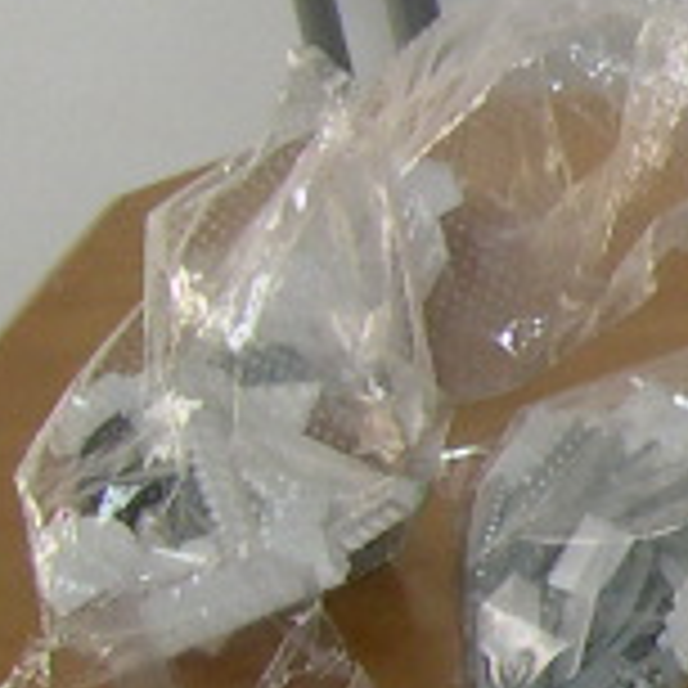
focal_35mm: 225
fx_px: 5059
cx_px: 2275
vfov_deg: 7.8
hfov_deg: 6.8
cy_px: 553
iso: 100
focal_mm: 8
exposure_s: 1/60
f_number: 2.8
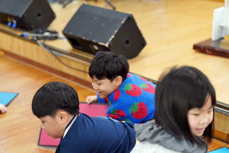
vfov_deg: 17.5
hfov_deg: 26.0
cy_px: 76
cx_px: 114
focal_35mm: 78
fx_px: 496
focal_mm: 78
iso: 1600
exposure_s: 1/160
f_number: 3.2
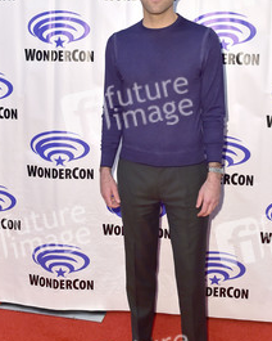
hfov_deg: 34.0
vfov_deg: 42.0
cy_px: 172
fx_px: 443
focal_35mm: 44
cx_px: 165
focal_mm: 31
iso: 320
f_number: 4.5
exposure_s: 1/250
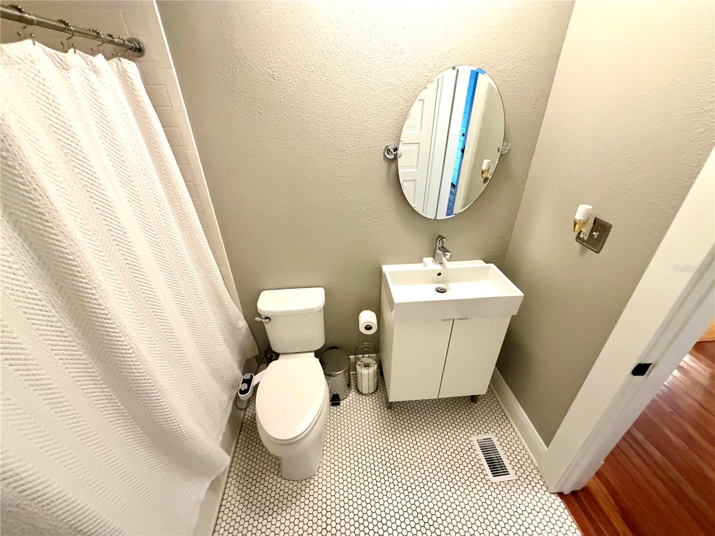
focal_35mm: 14
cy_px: 268
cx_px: 358
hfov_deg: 102.1
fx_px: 289
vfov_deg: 85.7
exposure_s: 1/60
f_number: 2.2
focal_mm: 2.22
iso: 640
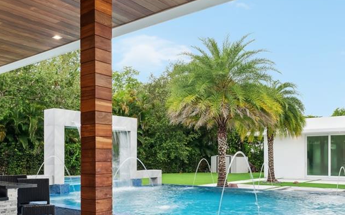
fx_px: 338
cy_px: 160
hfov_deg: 53.9
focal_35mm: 36
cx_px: 153
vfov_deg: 34.6
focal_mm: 14
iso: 200
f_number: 9
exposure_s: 1/25
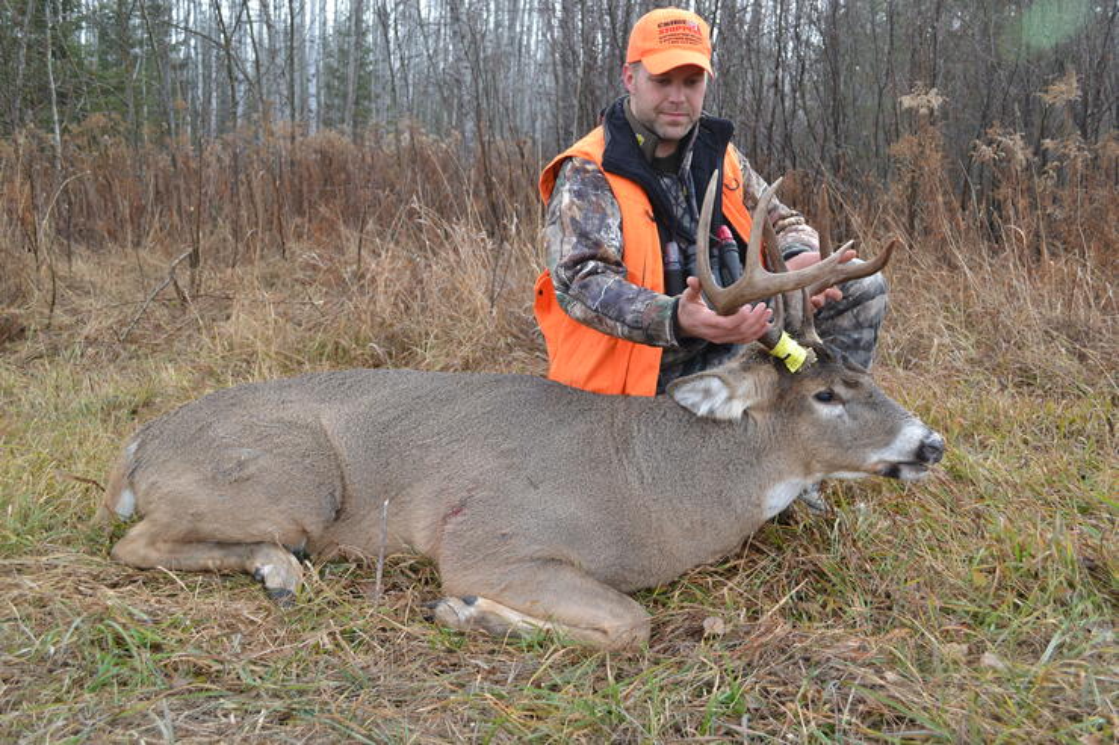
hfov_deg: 57.2
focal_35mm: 33
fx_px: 1025
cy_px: 372
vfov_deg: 40.0
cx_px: 560
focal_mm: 22
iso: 125
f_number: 5.6
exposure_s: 1/60
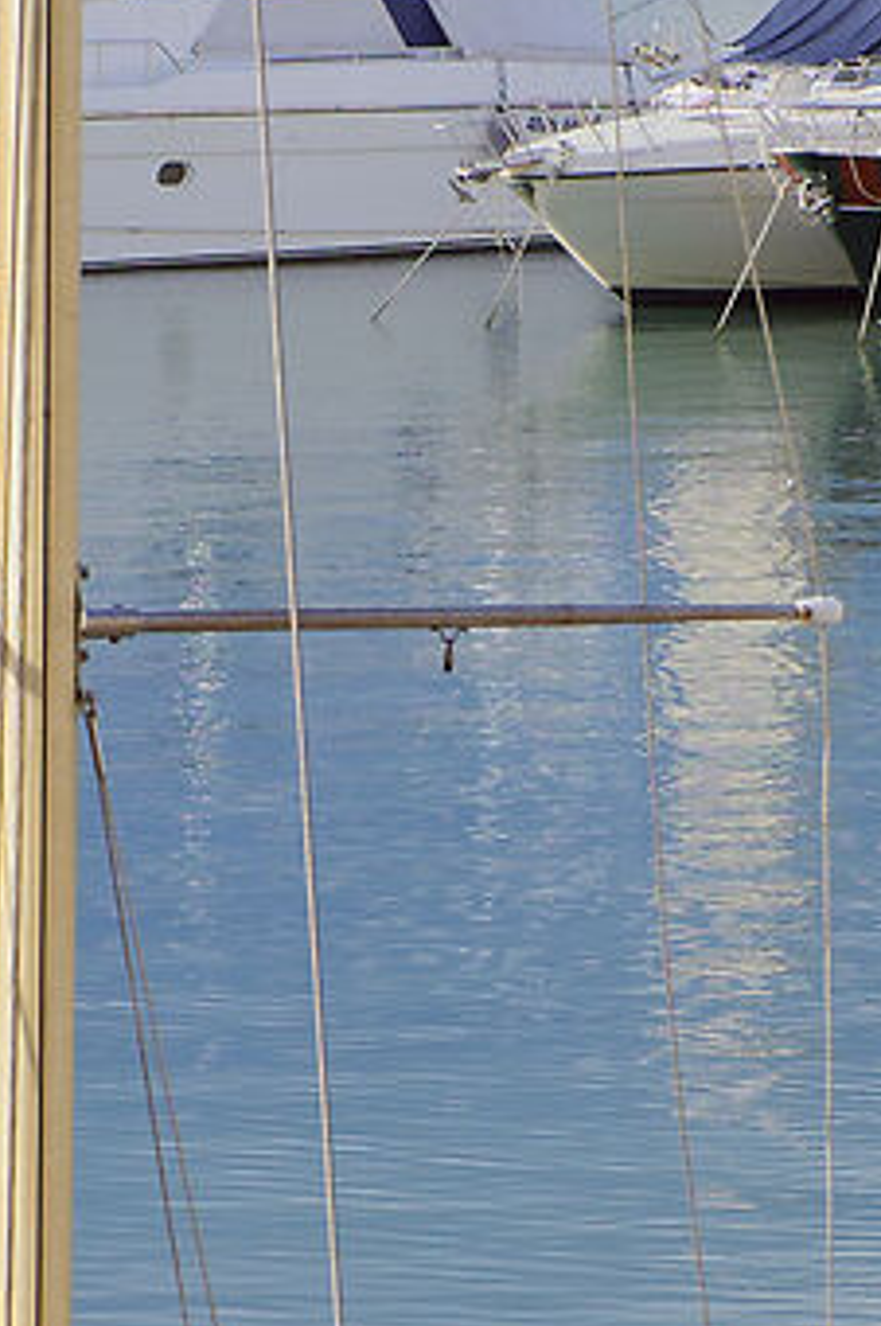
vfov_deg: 7.9
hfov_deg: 5.3
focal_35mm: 261
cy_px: 885
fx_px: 9600
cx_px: 423
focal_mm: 37
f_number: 6.3
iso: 100
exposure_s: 1/200
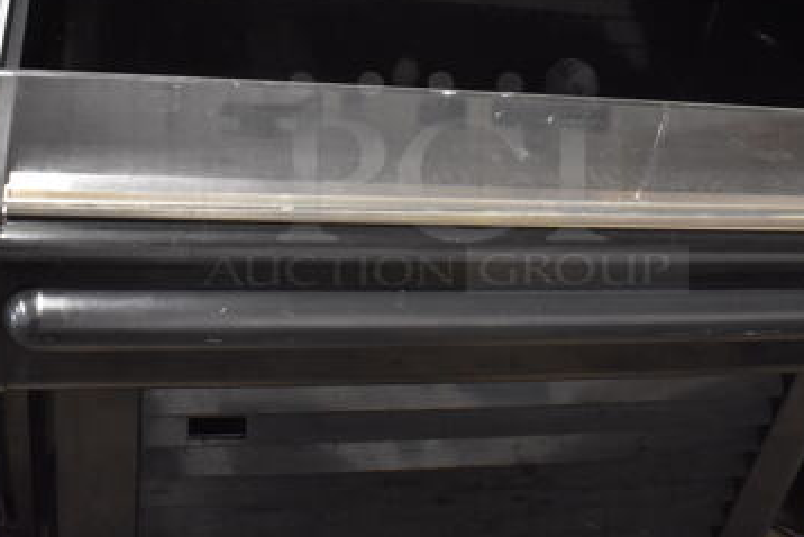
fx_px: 1028
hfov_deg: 42.7
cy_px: 175
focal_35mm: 46
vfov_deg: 29.1
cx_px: 440
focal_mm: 18
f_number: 3.5
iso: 2800
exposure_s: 1/30
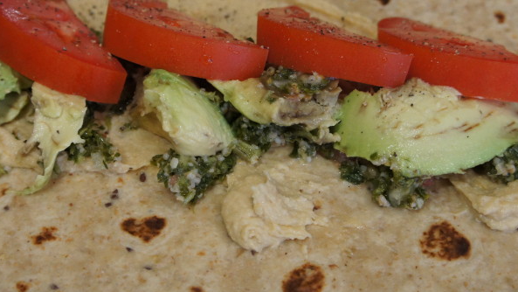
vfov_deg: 18.6
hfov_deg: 32.3
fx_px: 893
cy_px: 143
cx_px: 227
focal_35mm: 65
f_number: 4
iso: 1600
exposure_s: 1/100
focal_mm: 24
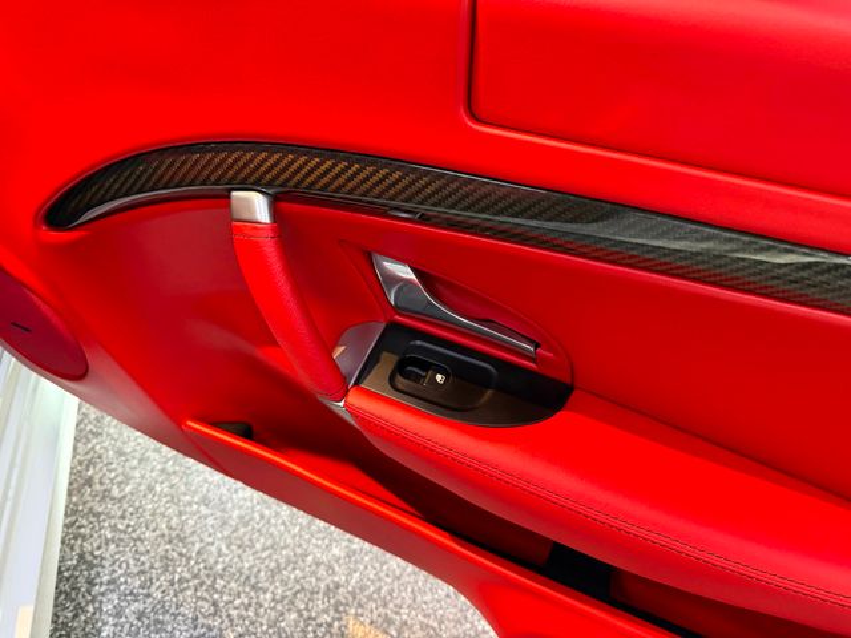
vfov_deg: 56.8
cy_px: 319
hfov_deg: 71.6
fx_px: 590
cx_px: 426
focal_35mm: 24
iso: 400
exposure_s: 1/60
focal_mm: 6.76
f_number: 1.78
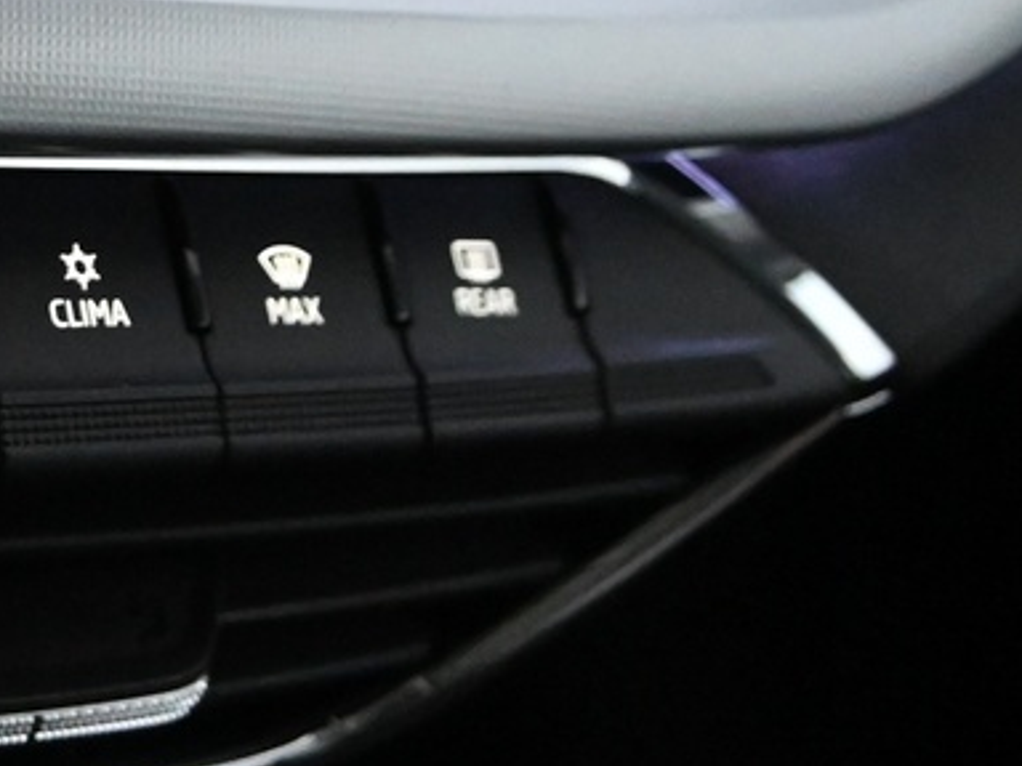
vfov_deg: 4.9
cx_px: -287
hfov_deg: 6.5
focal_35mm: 304
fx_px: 8975
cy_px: 277
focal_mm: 50
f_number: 6.3
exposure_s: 1/125
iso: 5000
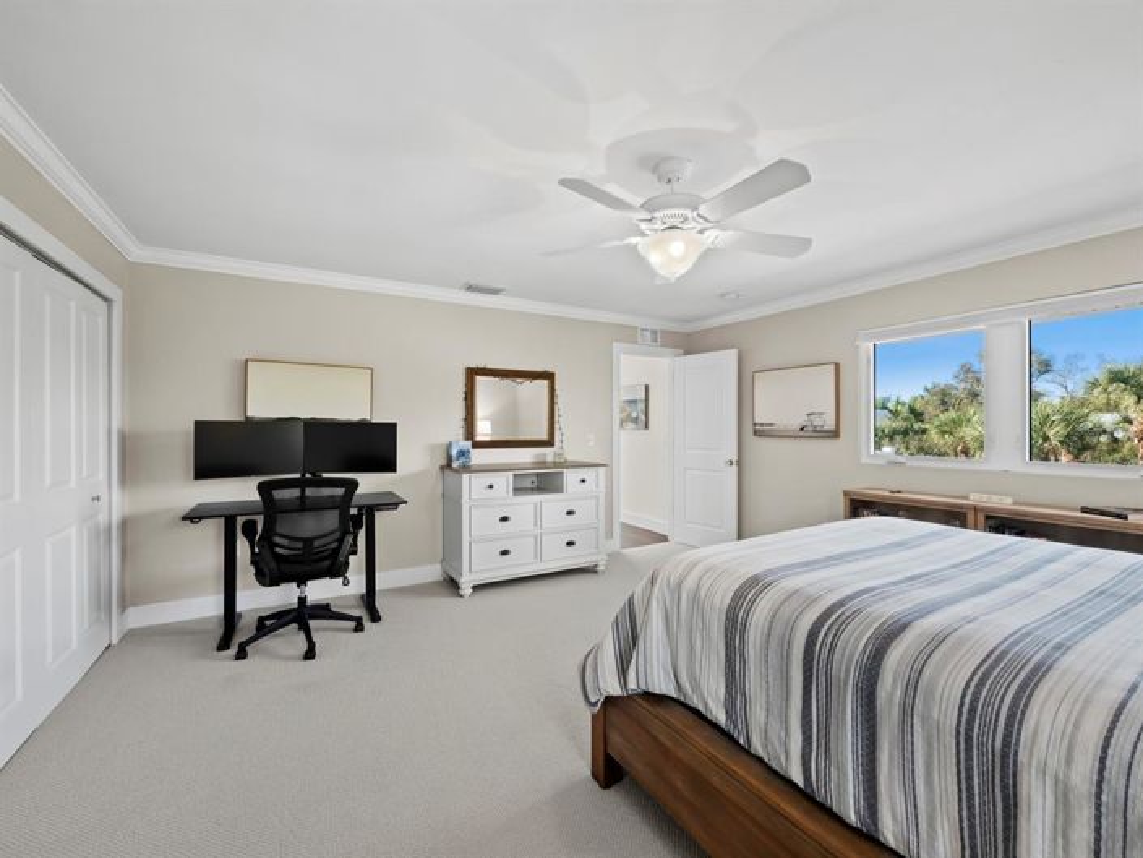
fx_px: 462
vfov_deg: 85.7
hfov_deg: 102.1
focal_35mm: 14
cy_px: 429
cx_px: 572
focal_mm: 7
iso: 320
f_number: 13
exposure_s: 1/1.67
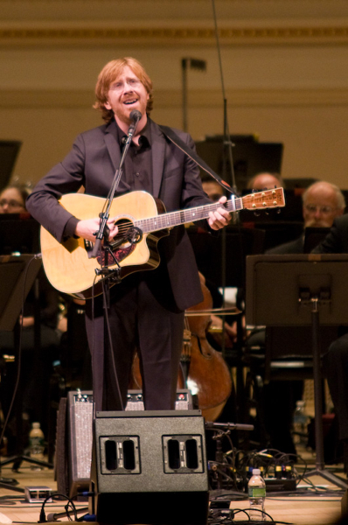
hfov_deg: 4.6
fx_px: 4365
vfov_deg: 6.9
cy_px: 262
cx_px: 174
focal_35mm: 300
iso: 1600
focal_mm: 200
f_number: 2.8
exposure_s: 1/200
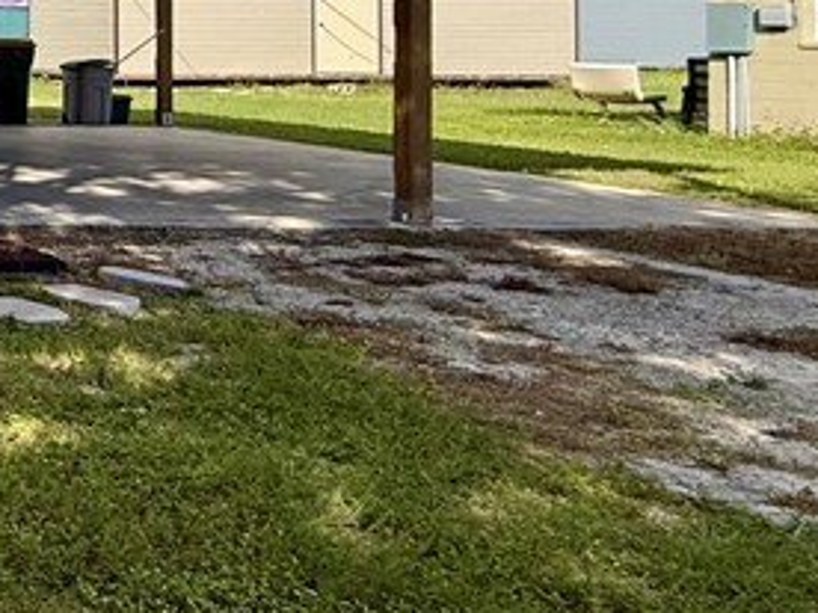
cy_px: 18
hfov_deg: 22.4
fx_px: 1229
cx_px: -637
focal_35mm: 52
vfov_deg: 26.7
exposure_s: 1/1961
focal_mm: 2.22
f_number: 2.2
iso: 50
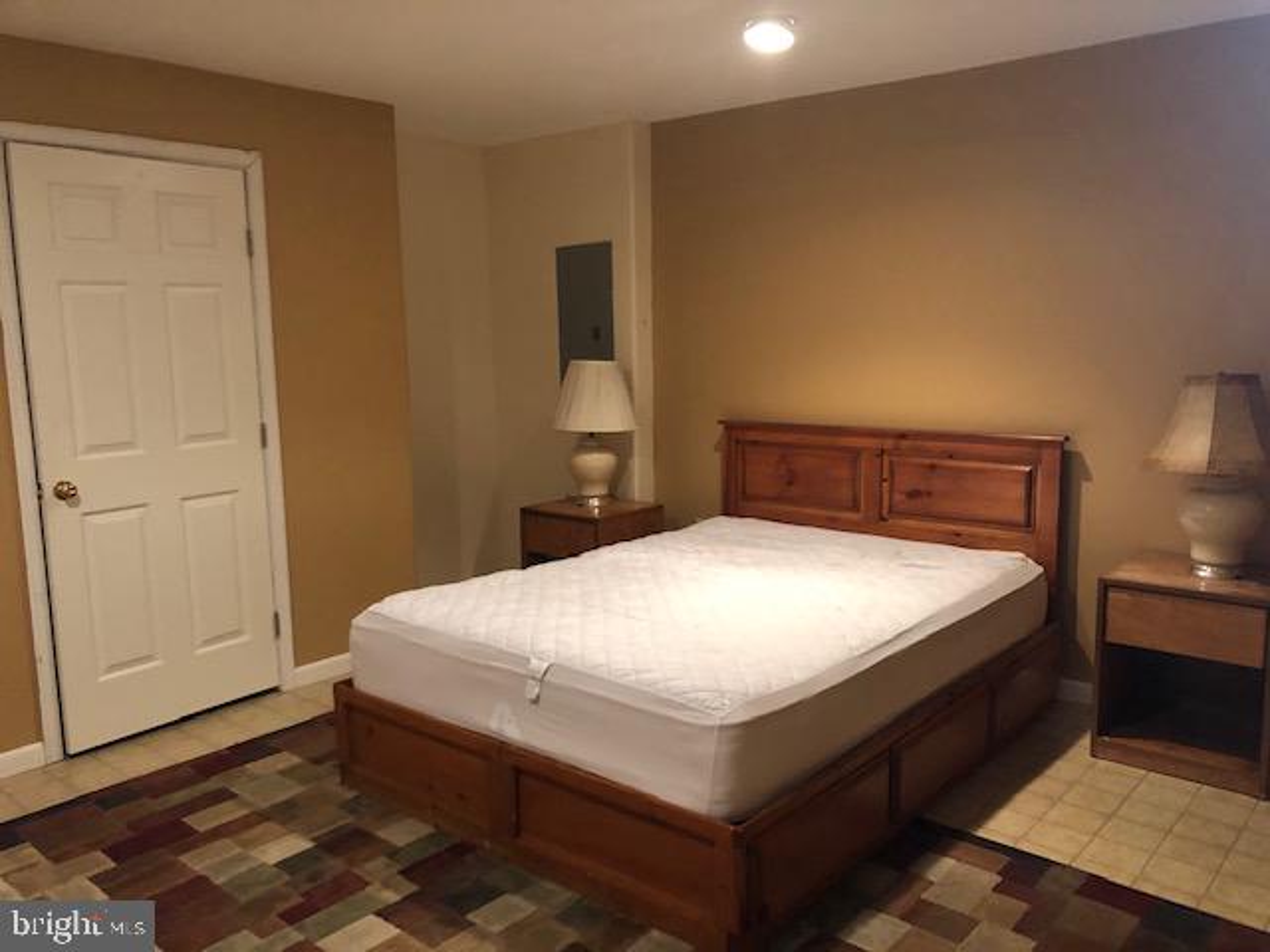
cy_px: 476
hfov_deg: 63.4
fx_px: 1027
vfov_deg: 49.7
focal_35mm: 28
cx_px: 635
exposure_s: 1/13
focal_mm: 4
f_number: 1.8
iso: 100
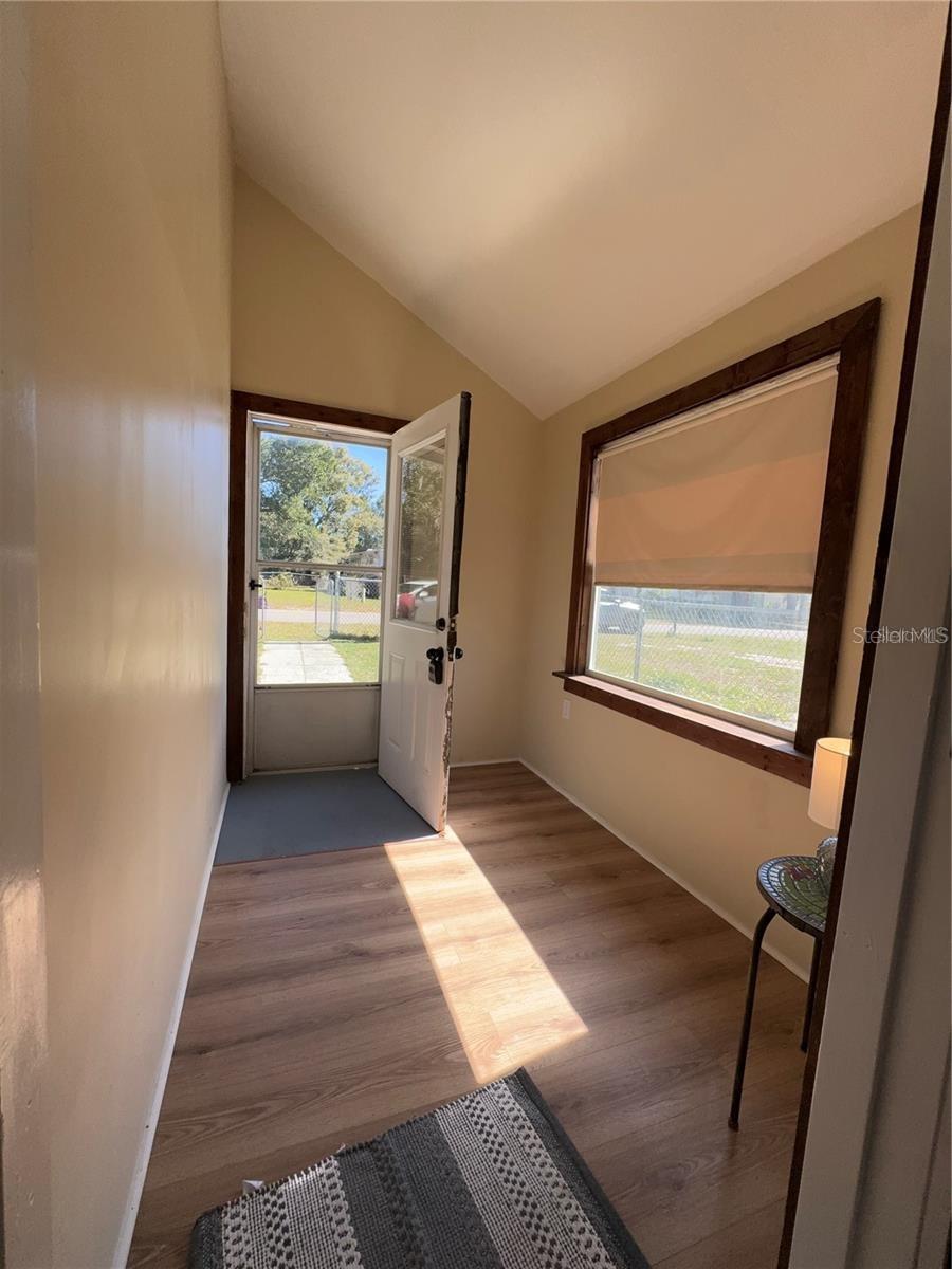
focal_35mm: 14
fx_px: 513
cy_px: 634
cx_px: 476
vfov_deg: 102.1
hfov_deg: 85.7
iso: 40
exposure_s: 1/329
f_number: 2.2
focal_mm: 2.22
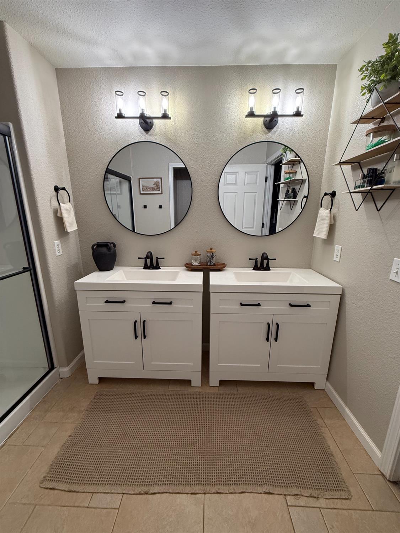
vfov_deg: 102.1
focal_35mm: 14
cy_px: 266
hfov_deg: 85.7
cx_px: 200
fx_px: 216
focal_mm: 2.22
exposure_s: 1/60
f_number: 2.2
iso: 200
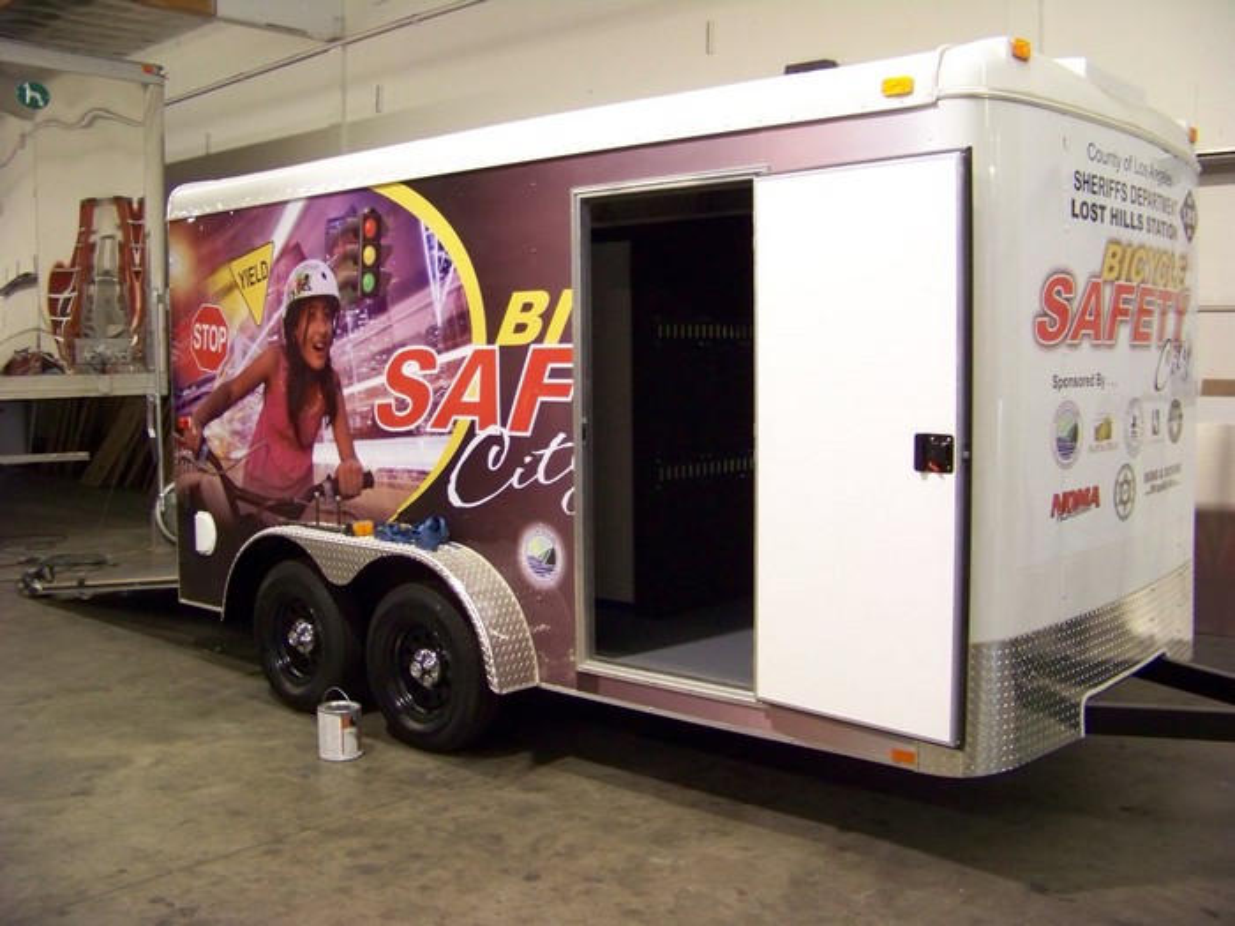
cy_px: 463
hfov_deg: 51.4
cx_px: 618
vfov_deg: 39.7
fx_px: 1284
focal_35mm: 36
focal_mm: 5.85
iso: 341
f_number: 2.8
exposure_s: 1/30
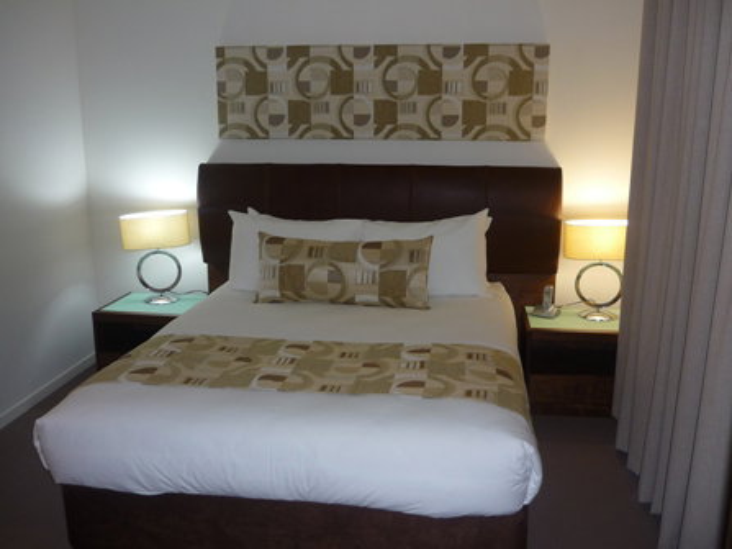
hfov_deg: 55.4
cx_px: 366
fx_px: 698
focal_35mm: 33
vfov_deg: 42.9
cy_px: 274
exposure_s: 1/30
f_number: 2.8
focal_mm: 5.5
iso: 100
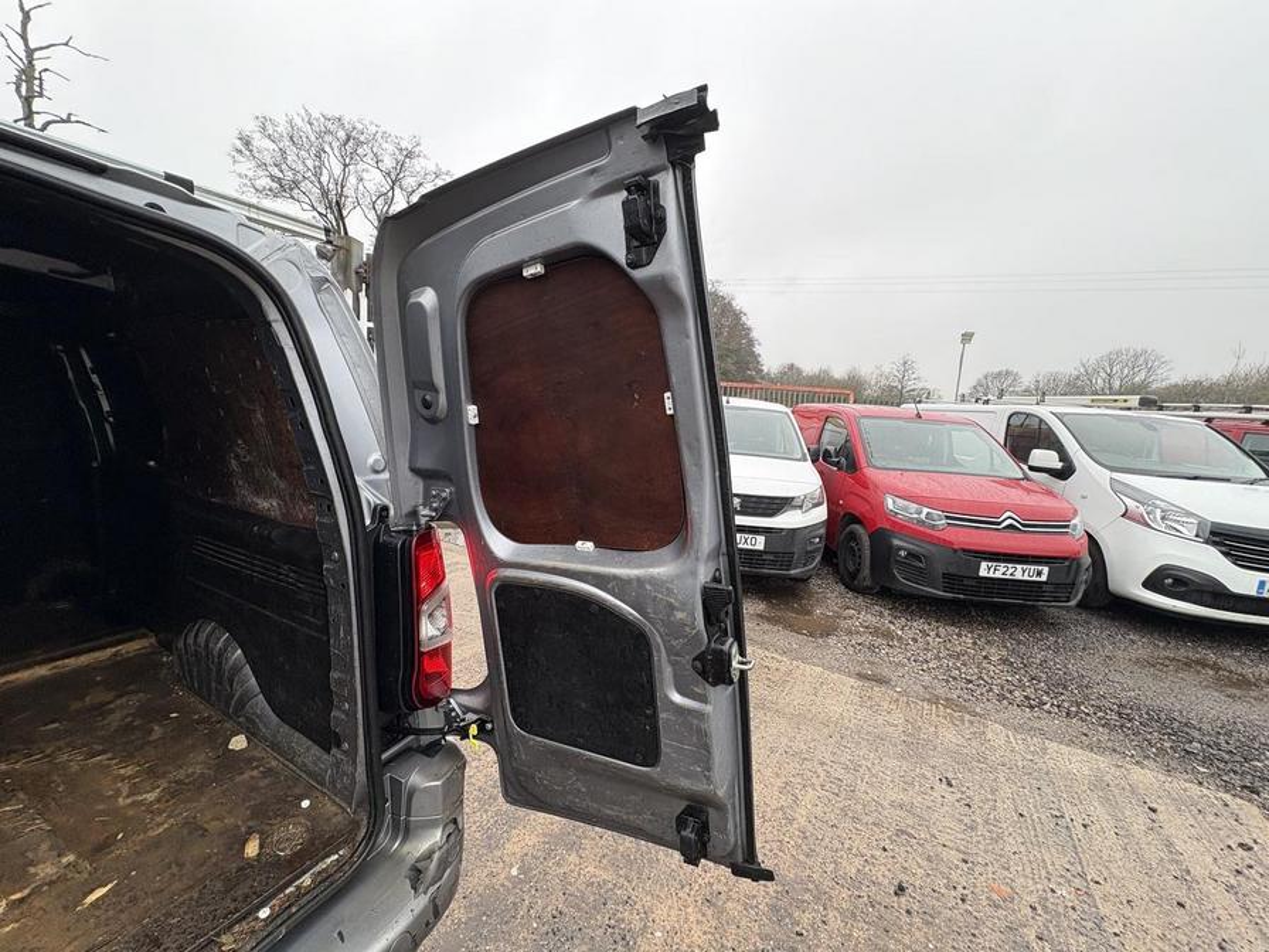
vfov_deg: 85.7
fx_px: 513
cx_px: 634
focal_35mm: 14
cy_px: 476
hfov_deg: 102.1
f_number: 2.2
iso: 125
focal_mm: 2.22
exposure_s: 1/99
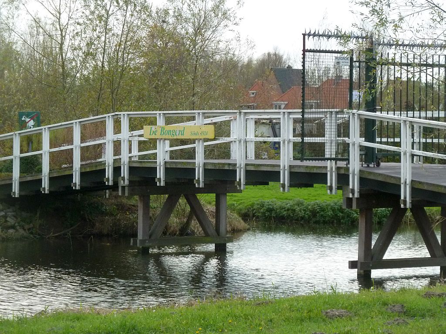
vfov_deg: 10.8
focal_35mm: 137
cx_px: 223
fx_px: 1765
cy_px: 167
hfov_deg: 14.4
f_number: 4.5
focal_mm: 22.5
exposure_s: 1/200
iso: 400
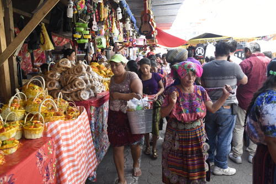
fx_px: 245
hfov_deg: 58.7
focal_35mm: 32
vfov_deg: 41.2
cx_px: 138
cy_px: 92
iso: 250
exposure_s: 1/100
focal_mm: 32
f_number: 4.5
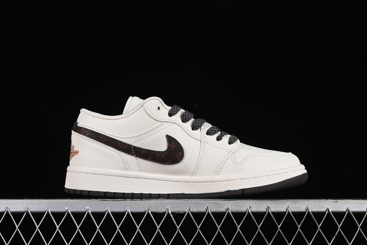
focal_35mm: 75
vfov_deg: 18.2
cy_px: 122
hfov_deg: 27.0
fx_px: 765
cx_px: 184
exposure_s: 1/80
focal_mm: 50
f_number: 8
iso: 160
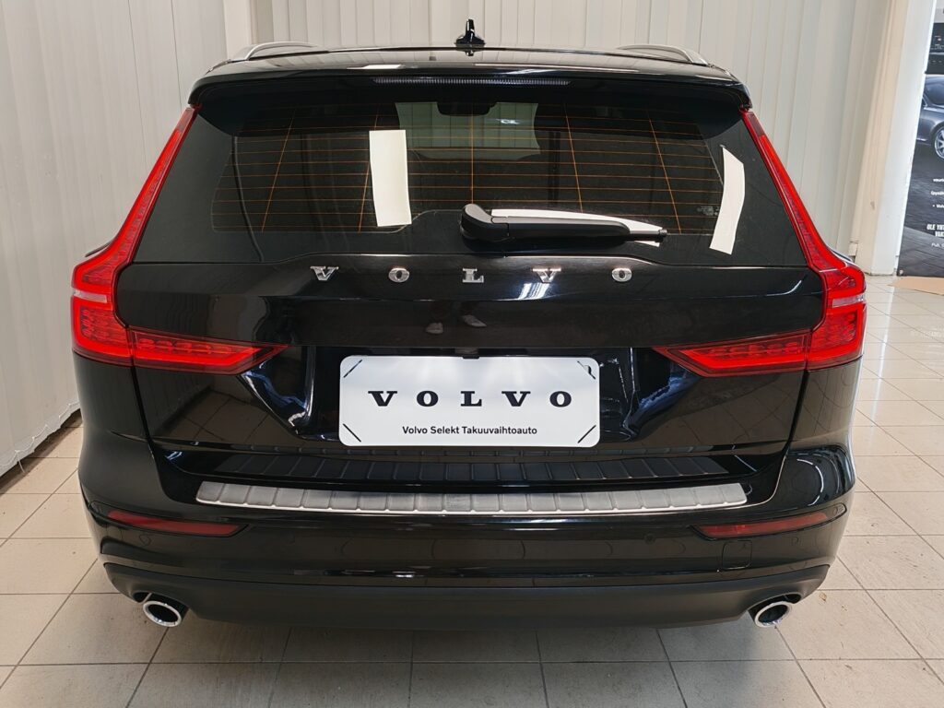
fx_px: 873
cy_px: 354
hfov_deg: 56.8
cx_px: 472
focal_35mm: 32
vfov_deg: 44.2
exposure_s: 1/100
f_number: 1.6
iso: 80
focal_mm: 5.4
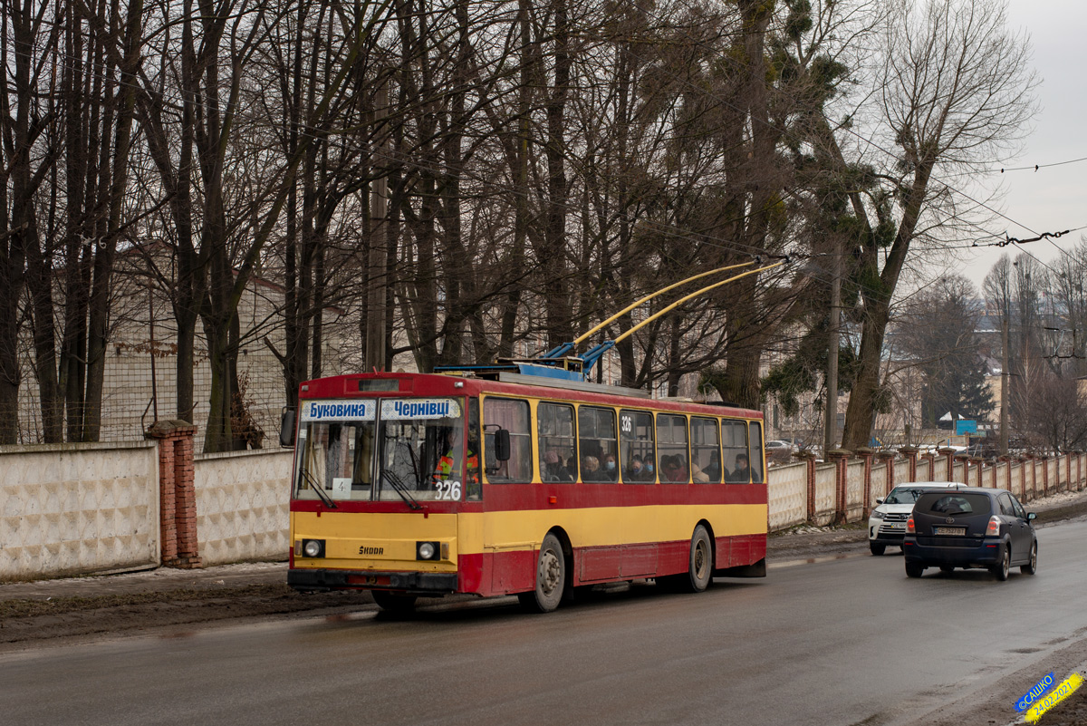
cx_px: 544
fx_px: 1510
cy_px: 363
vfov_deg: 27.0
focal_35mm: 50
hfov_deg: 39.6
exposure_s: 1/500
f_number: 4.5
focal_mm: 50
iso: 125
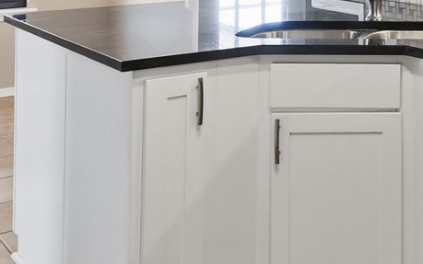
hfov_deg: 27.4
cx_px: 532
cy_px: -84
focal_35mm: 64
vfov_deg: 18.8
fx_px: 738
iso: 250
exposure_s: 1/30
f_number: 9
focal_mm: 10
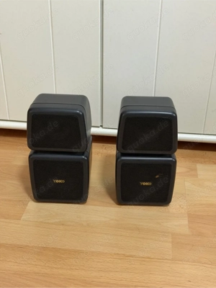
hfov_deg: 30.3
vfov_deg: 39.7
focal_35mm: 48
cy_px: 144
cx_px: 108
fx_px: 399
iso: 500
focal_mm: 6.76
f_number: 1.78
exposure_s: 1/31
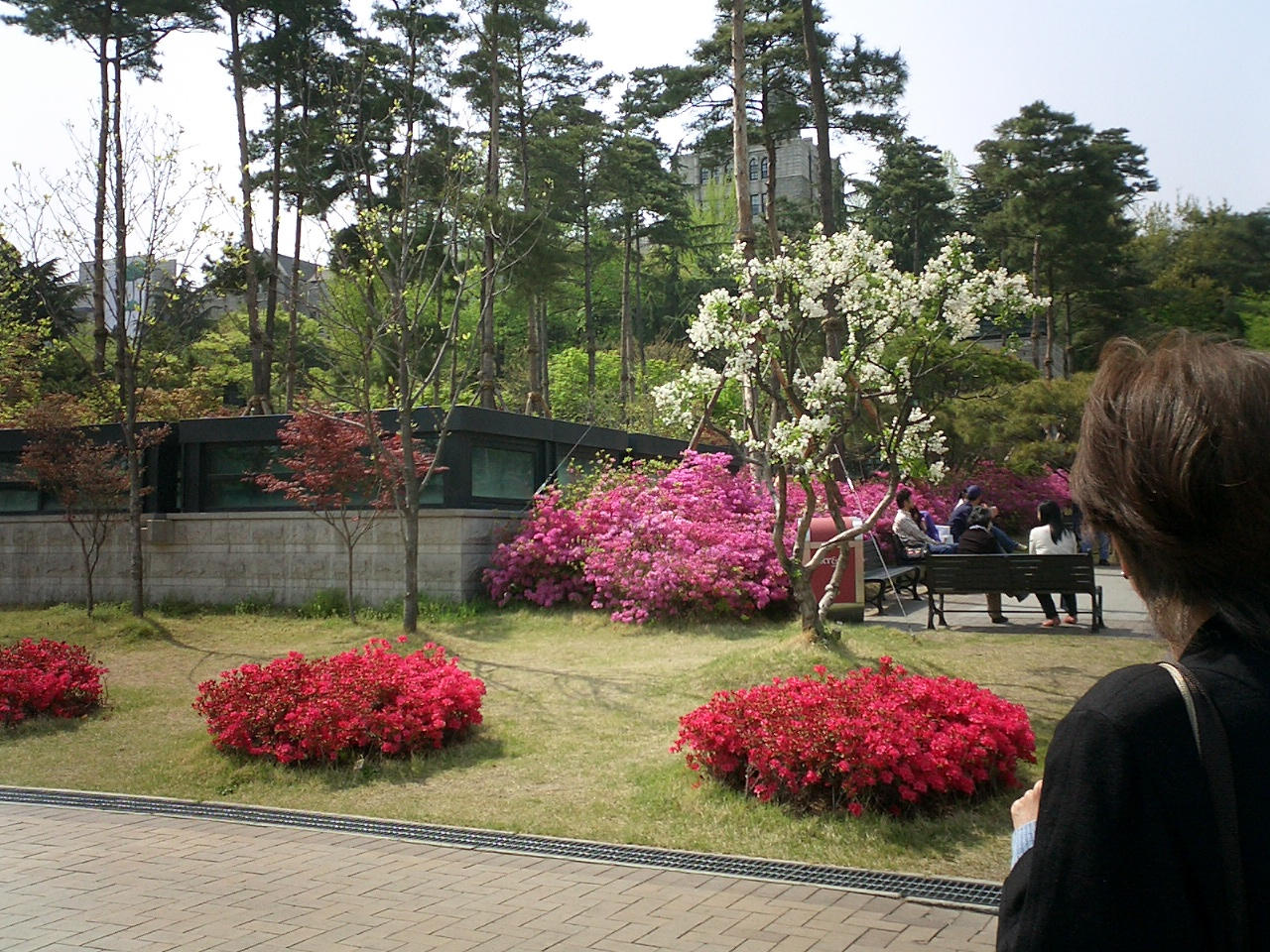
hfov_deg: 50.1
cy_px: 476
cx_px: 635
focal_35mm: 37
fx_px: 1357
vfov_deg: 38.7
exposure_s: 1/800
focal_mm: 5.6
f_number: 3.5
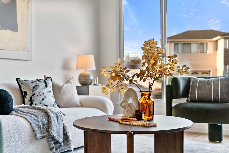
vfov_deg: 29.2
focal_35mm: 46
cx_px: 114
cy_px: 76
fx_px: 293
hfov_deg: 42.7
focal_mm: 46
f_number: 3.5
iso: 400
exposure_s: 1/80
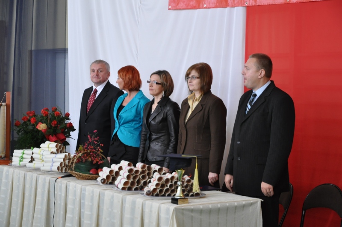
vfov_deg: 17.4
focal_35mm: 78
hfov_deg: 26.0
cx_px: 171
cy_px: 114
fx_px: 740
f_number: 5
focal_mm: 52
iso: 1000
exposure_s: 1/40
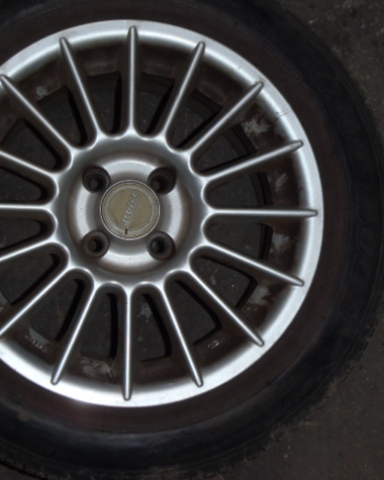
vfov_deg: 37.3
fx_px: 710
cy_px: 238
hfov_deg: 29.9
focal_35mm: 50
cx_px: 111
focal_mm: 6.83
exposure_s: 1/40
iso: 100
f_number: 4.6
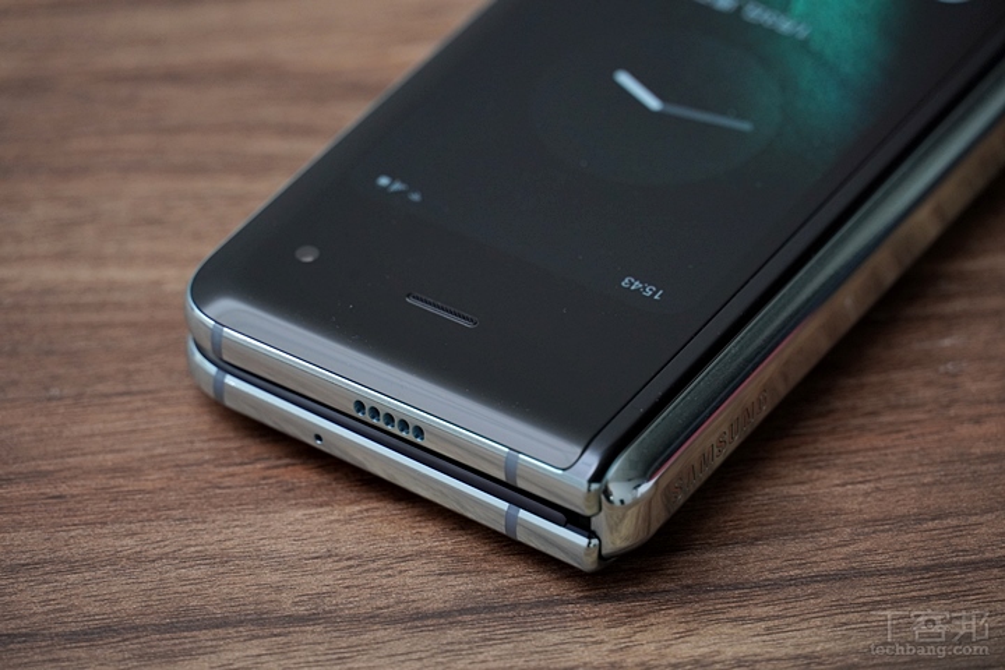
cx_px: 502
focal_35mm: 202
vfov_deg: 6.8
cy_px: 335
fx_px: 5653
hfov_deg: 10.2
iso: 800
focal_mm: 135
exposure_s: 1/125
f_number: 5.6
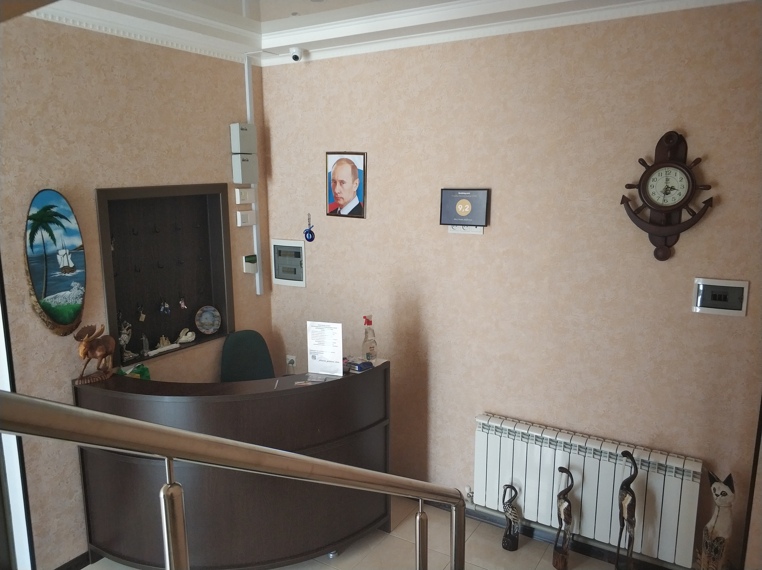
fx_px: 594
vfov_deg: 51.3
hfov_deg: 65.4
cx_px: 381
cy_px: 285
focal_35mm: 27
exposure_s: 1/20
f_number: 1.8
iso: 388
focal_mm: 3.82
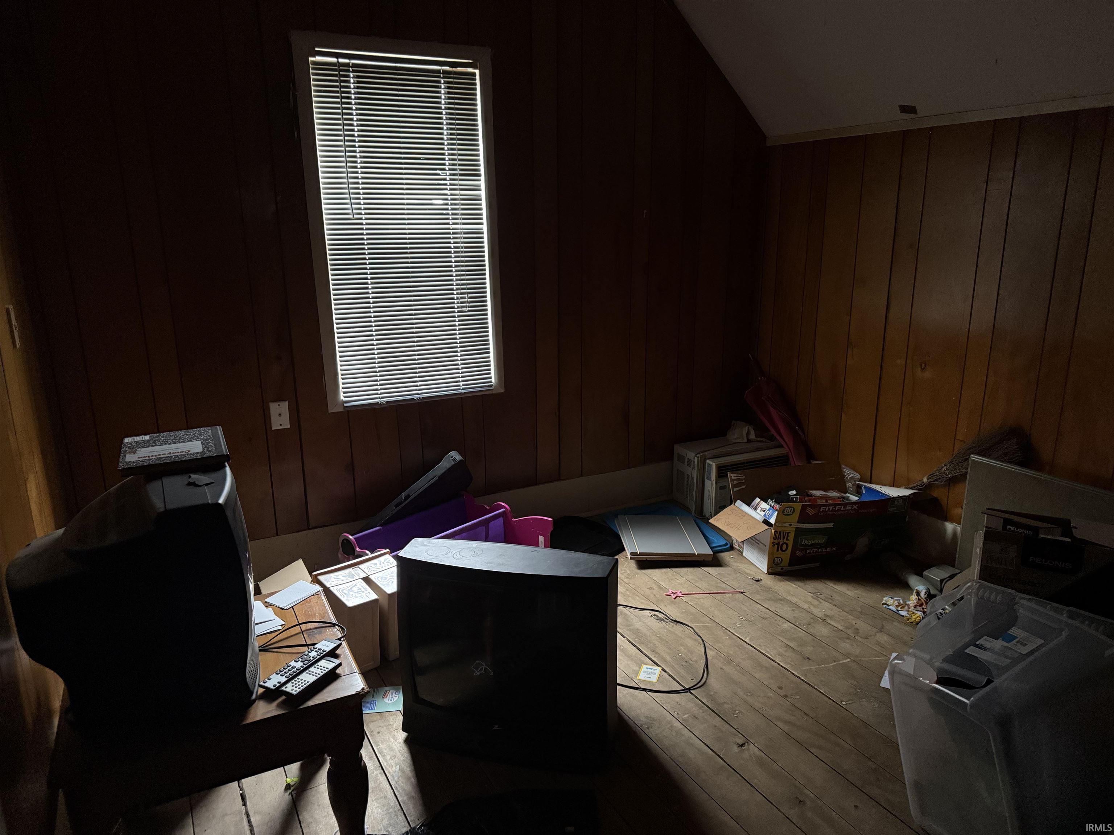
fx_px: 772
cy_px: 418
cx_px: 557
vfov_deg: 56.8
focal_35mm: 24
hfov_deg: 71.6
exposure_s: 1/39
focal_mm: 6.76
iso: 1000
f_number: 1.78
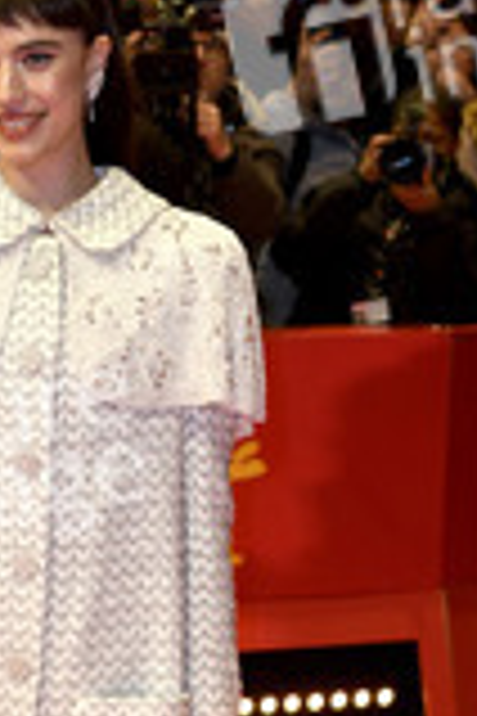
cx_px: 45
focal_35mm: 138
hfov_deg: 9.9
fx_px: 2743
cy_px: 702
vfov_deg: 14.6
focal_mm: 55
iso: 800
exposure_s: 1/250
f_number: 4.5
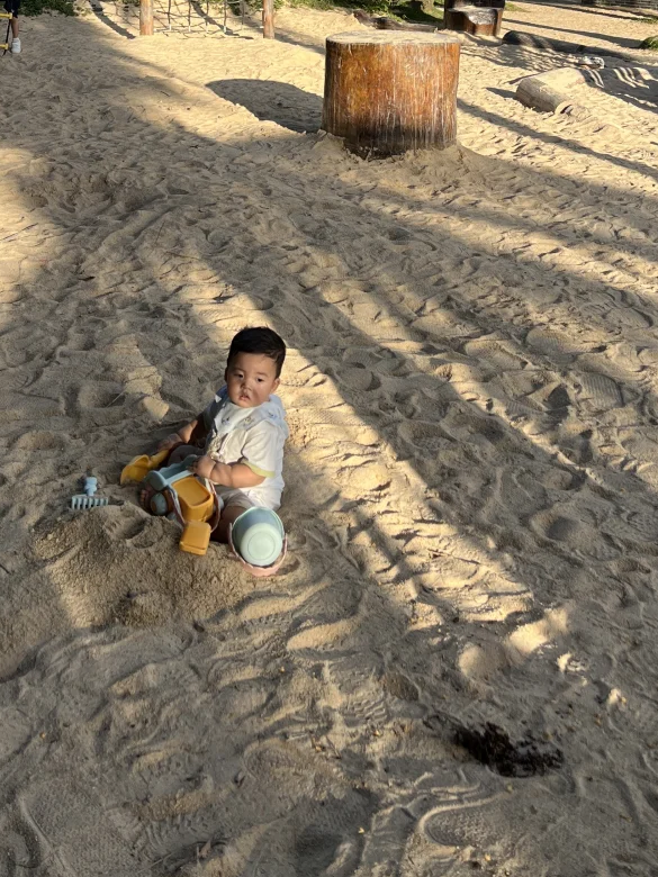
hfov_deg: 30.3
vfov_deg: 37.0
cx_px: 328
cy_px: 79
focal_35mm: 48
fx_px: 1217
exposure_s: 1/1751
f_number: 1.5
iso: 50
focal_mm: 5.7
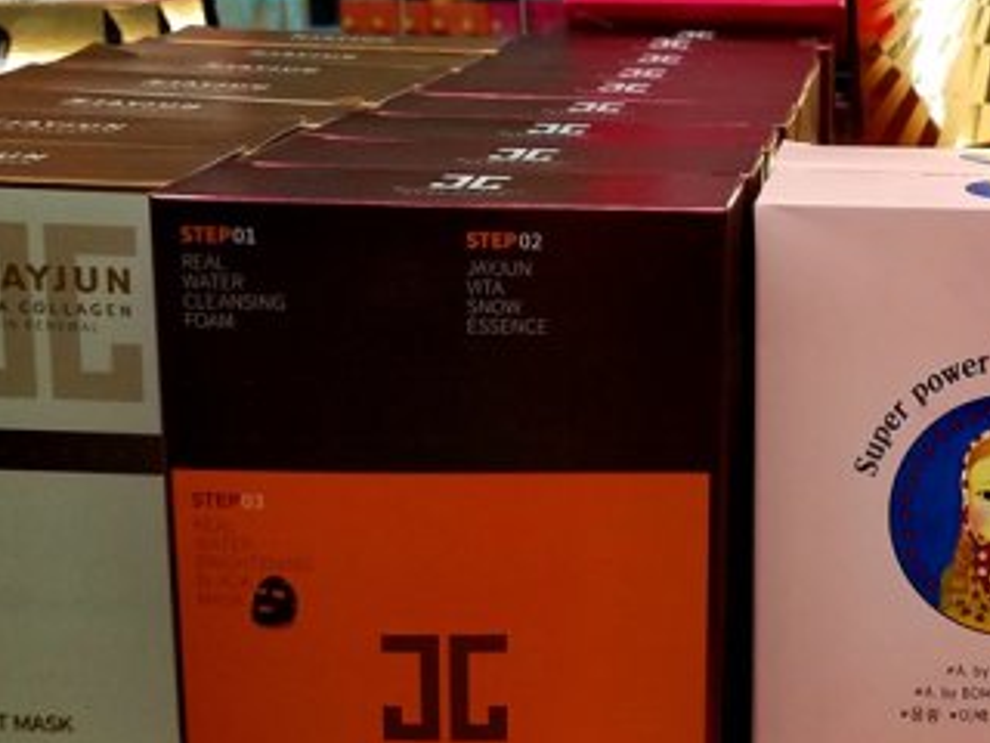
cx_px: 962
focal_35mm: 56
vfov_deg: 25.7
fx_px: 1602
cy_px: 166
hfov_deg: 32.0
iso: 200
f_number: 1.7
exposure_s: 1/25
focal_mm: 4.2
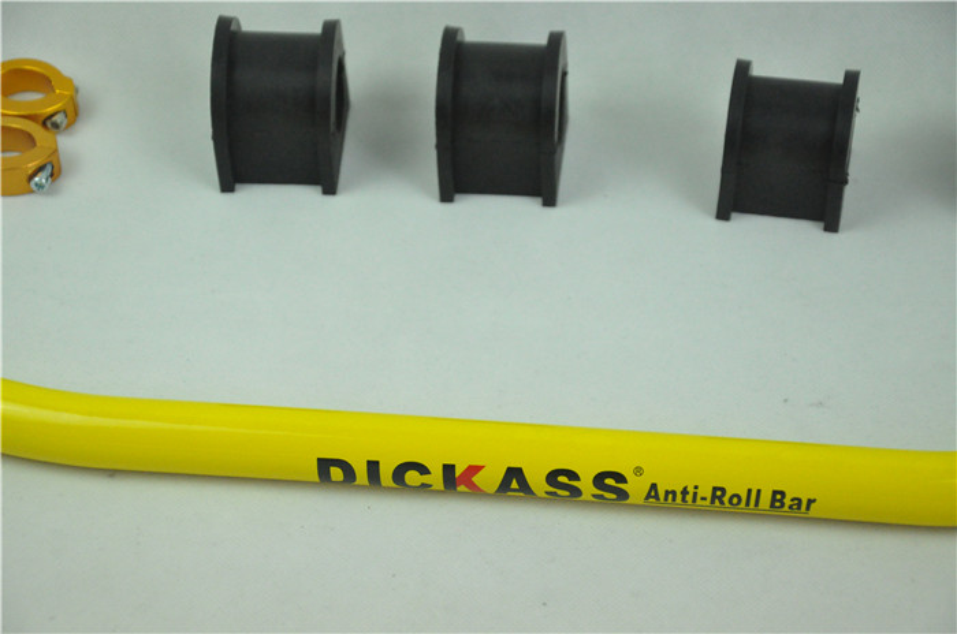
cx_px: 478
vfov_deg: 12.1
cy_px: 317
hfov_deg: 18.2
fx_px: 2985
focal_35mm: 112
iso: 3200
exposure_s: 1/800
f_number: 5.3
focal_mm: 75
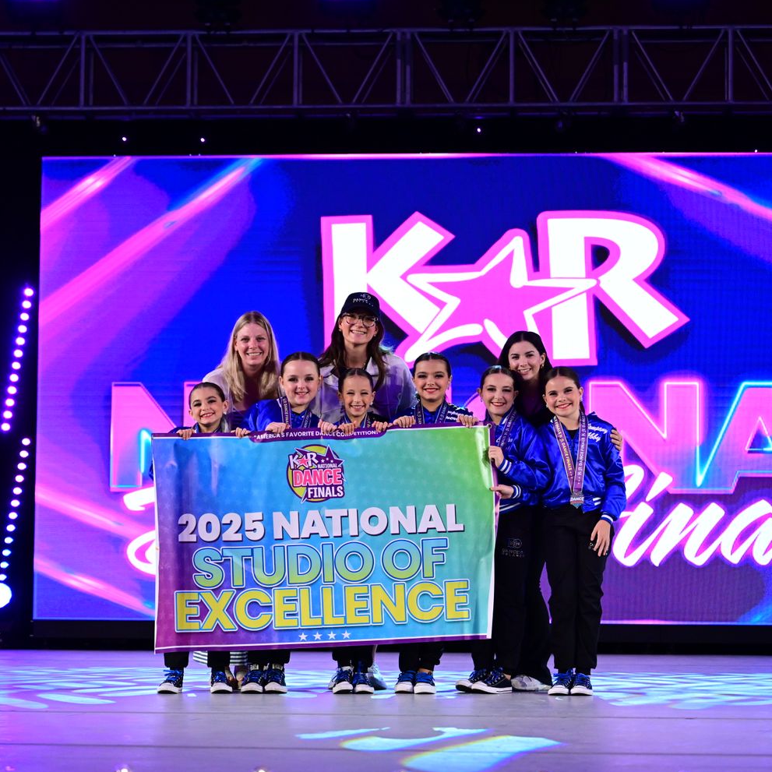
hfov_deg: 19.3
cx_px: 397
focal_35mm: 90
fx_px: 2271
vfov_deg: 19.3
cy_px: 387
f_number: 3.2
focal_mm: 70
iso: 2500
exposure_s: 1/1000
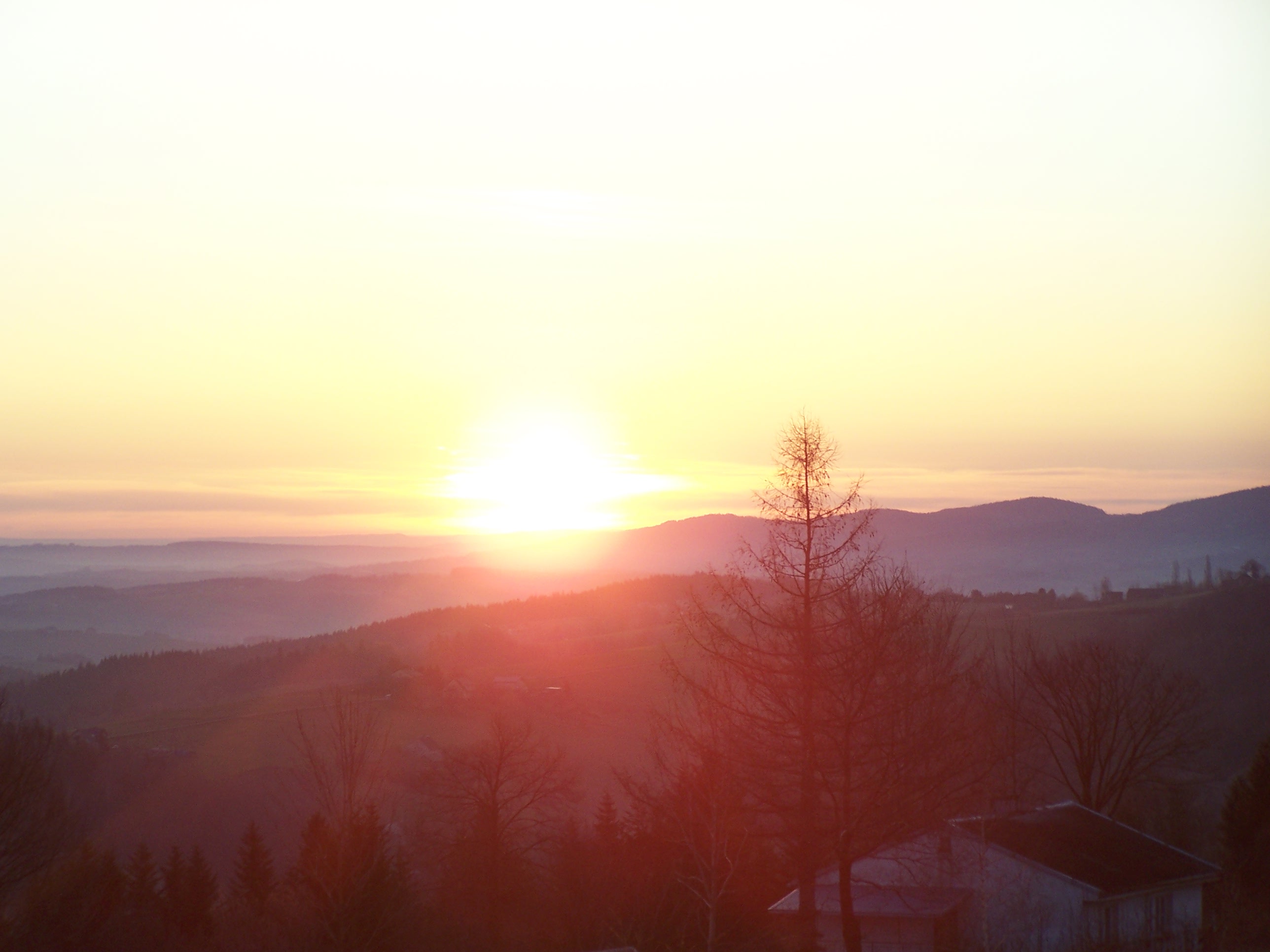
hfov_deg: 15.4
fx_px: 4696
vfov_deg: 11.6
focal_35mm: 128
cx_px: 635
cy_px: 476
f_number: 3.2
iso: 80
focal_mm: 21.2
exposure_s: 1/180
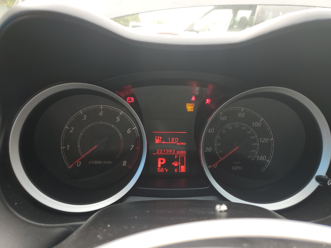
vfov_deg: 53.1
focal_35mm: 26
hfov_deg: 67.3
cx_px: 166
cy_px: 124
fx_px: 249
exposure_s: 1/169
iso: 50
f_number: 1.5
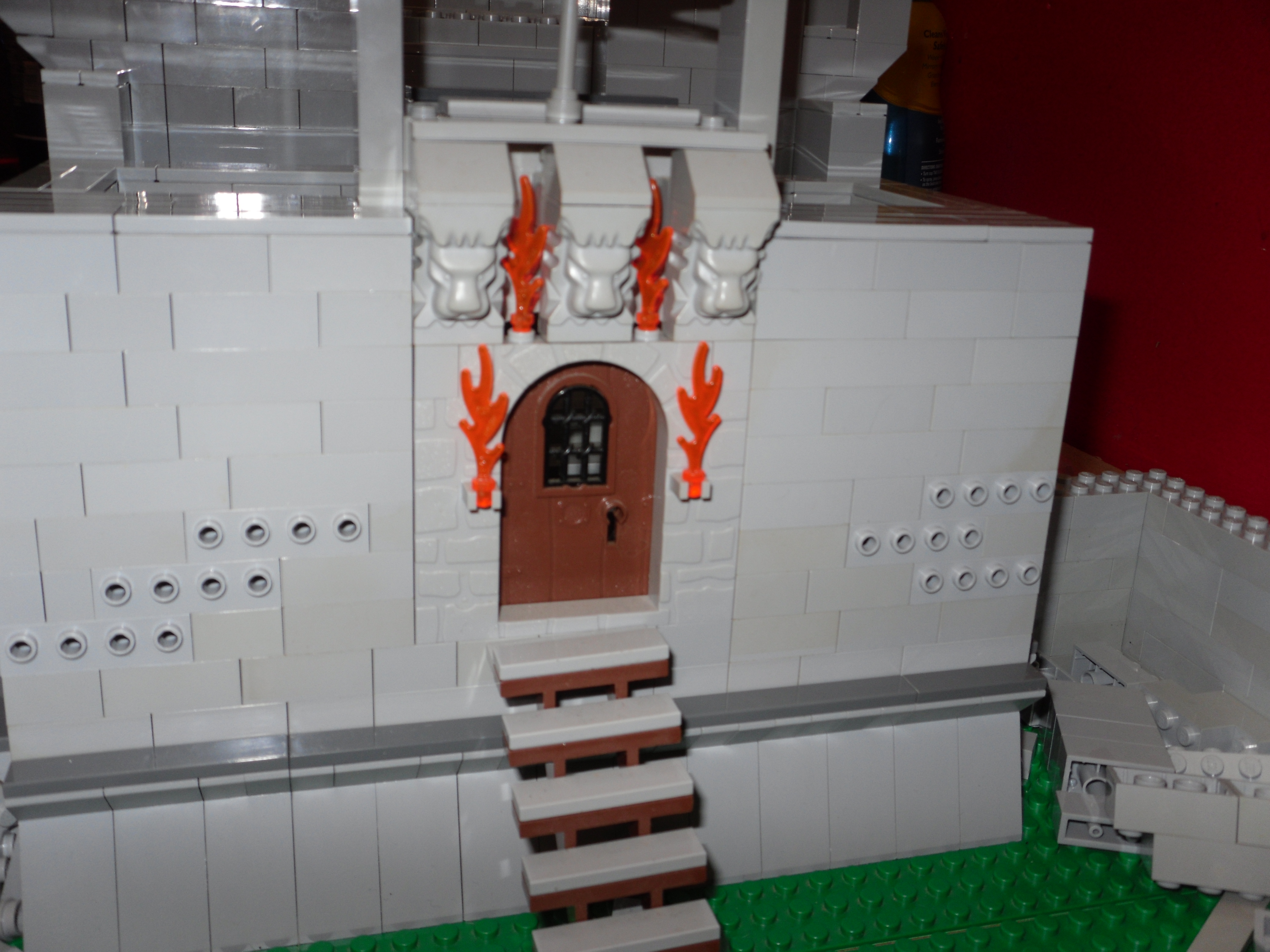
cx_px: 635
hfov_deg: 42.1
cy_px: 476
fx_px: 1651
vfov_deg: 32.2
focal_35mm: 45
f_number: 3.5
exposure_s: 1/45
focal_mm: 6.3
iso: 80
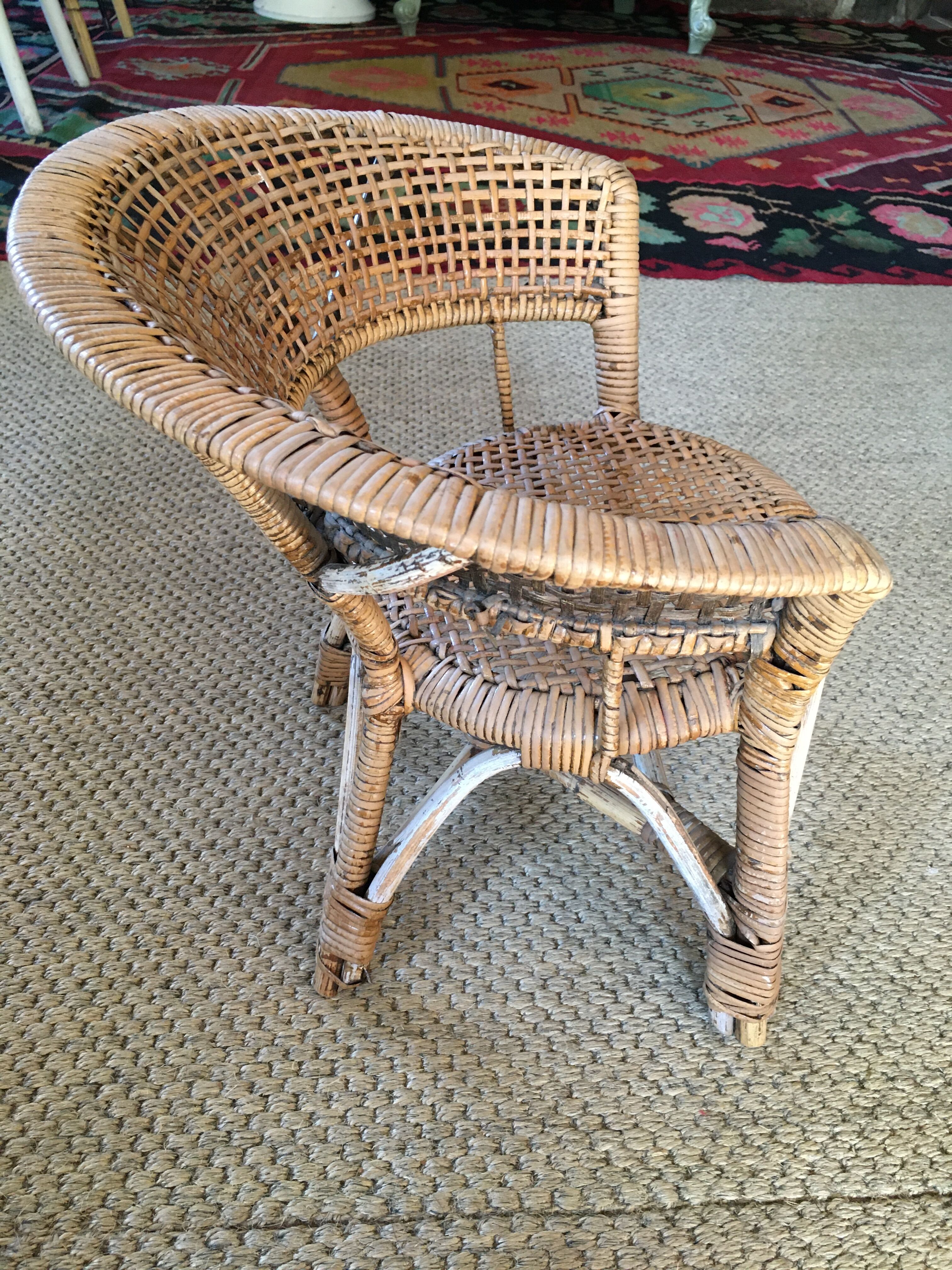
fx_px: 1063
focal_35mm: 29
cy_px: 635
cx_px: 476
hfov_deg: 48.2
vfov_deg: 61.7
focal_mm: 4.15
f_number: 2.2
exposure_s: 1/33
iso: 160
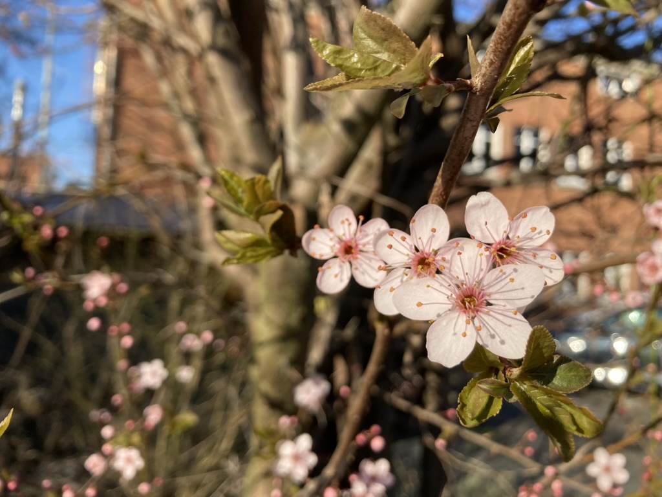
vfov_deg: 49.7
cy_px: 248
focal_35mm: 28
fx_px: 535
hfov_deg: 63.4
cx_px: 331
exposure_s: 1/2315
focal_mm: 3.99
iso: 20
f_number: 1.8
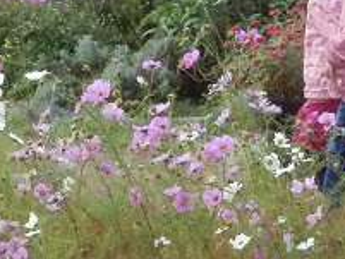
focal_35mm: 761
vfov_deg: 2.0
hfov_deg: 2.6
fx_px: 7589
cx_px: 326
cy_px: -163
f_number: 5.9
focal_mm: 36.5
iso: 500
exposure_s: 1/500
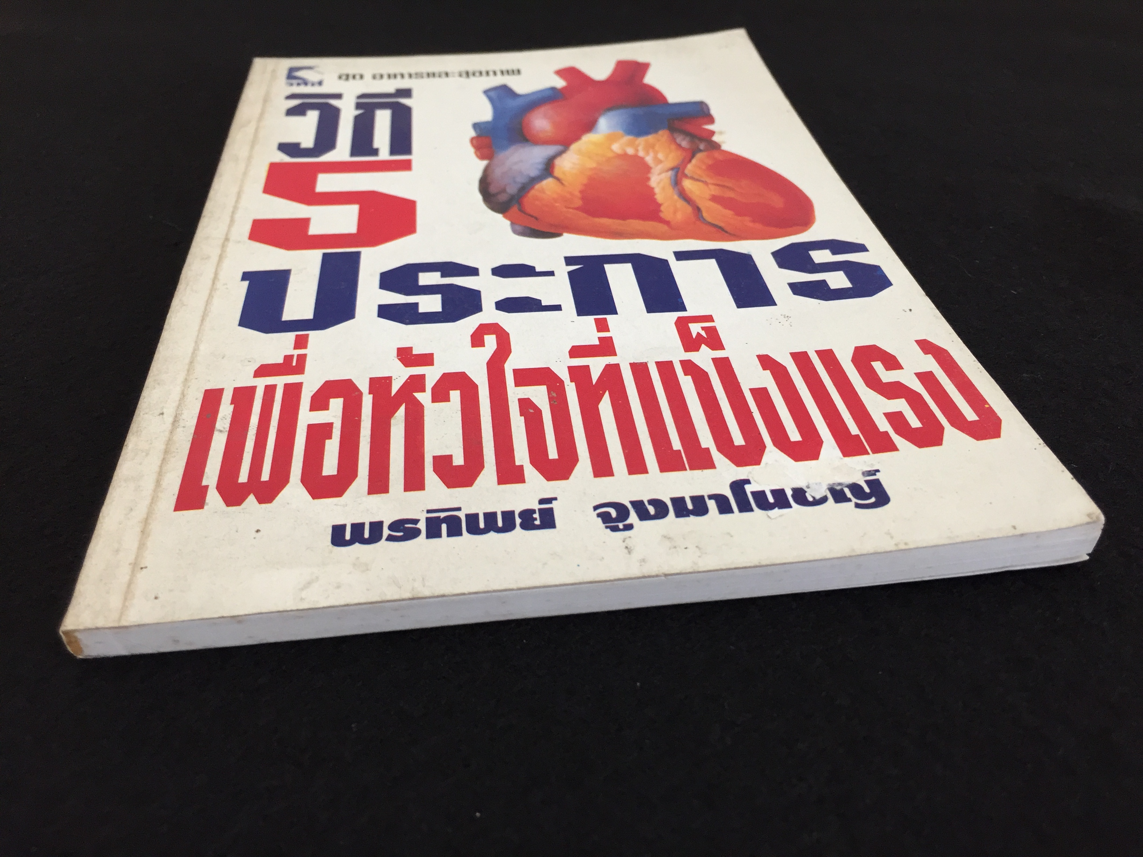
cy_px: 428
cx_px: 572
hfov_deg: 61.7
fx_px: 958
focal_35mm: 29
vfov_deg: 48.2
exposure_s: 1/33
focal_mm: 4.15
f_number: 2.2
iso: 125
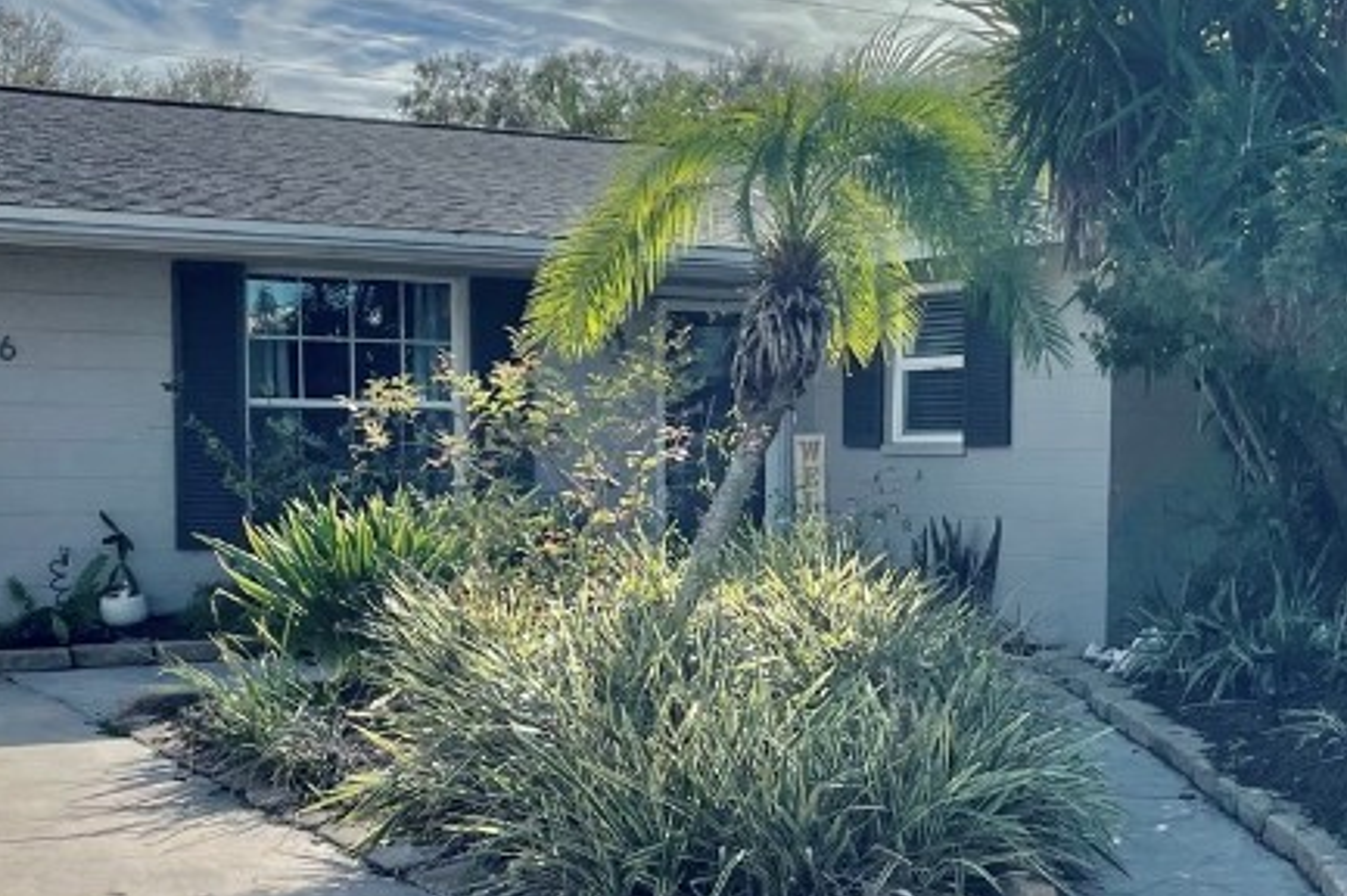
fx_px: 2393
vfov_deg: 21.0
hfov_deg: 31.3
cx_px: 855
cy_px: 669
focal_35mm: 64
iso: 32
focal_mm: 4.2
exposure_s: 1/6135
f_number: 1.6
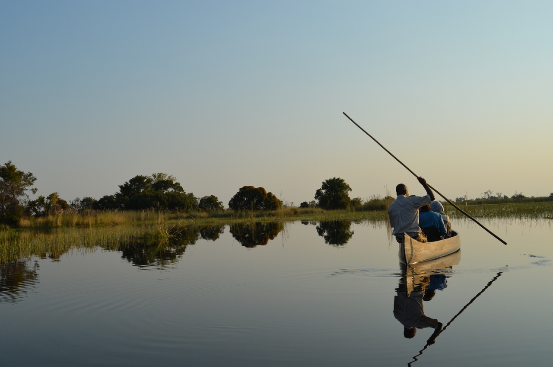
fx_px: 598
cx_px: 276
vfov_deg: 34.1
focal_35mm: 39
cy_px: 184
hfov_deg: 49.6
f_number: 8
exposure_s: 1/250
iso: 125
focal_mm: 26
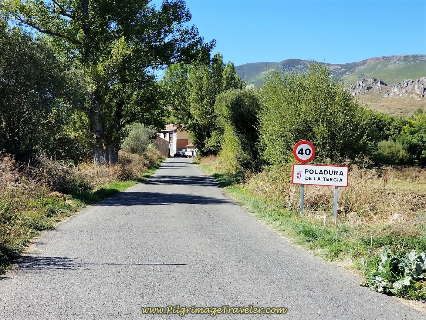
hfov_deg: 36.8
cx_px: 213
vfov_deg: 28.0
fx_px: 640
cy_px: 160
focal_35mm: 52
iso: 25
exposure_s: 1/459
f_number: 2.4
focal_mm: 6
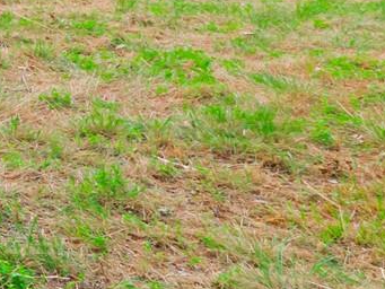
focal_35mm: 84
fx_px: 935
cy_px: -160
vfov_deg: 15.9
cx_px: -522
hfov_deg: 15.0
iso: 200
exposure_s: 1/30
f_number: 8
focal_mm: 7
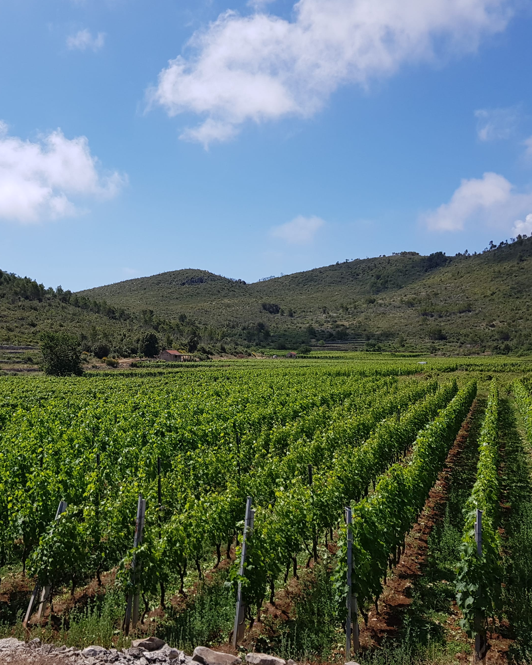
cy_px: 329
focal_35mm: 38
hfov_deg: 38.8
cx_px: 187
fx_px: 748
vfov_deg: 47.9
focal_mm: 4.2
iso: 40
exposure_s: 1/3120
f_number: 1.7
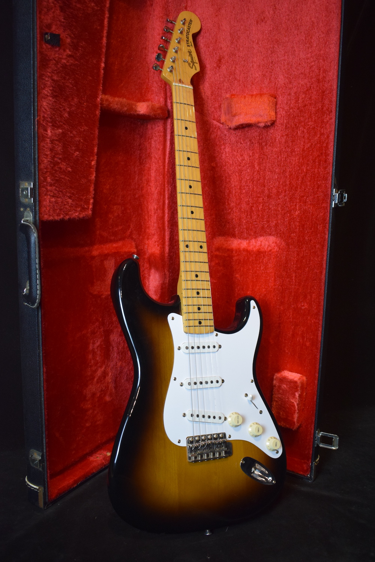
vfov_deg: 57.2
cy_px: 281
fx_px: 516
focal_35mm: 33
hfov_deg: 40.0
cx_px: 188
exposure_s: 1/60
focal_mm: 22
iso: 1250
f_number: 3.8
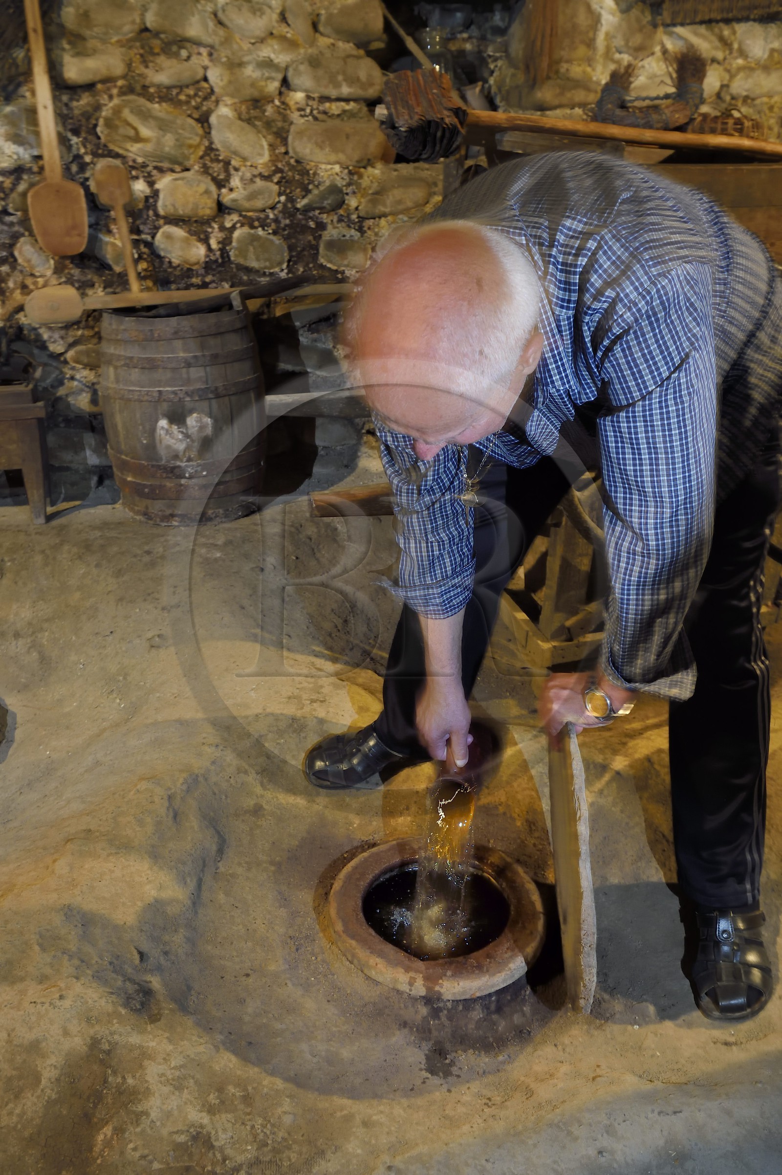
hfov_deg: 42.3
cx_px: 391
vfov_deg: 60.3
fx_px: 1011
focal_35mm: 31
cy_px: 588
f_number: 8
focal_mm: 31
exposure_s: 1/4
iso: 3200
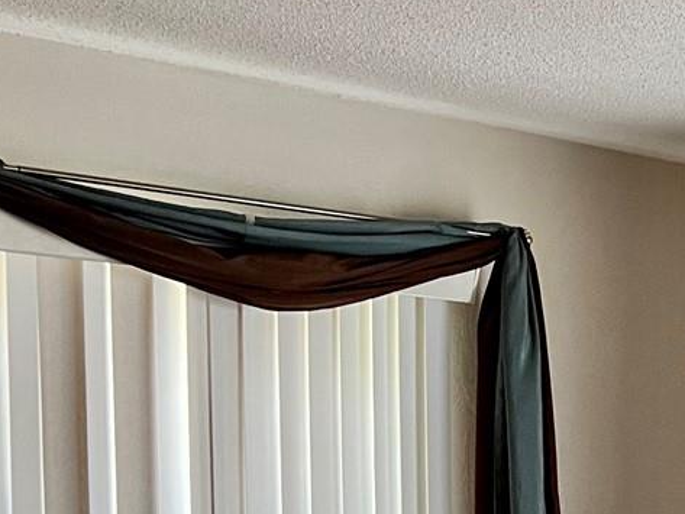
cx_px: 1056
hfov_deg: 19.2
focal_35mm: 88
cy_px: 597
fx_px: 1742
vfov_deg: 16.2
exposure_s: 1/60
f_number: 1.5
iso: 100
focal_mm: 5.7
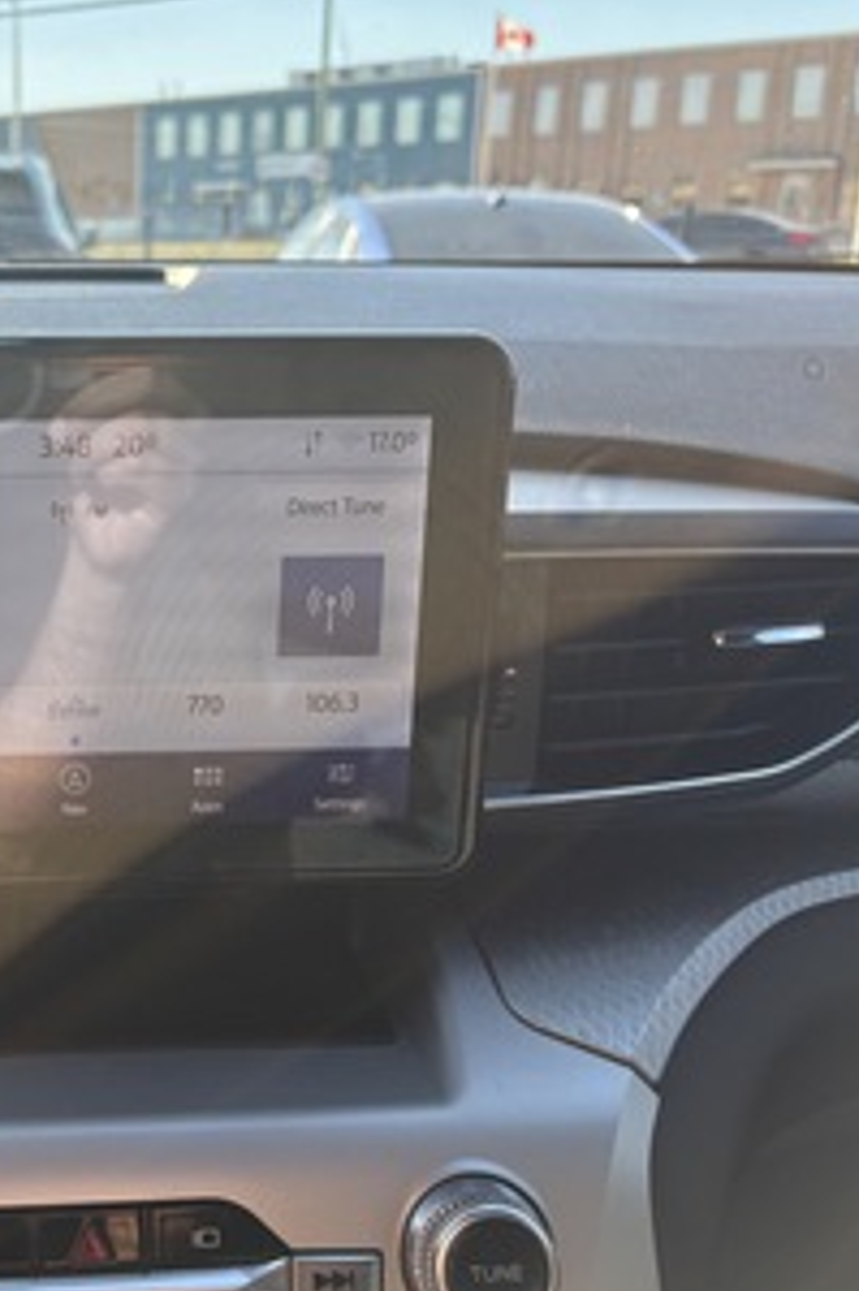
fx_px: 1362
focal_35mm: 38
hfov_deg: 32.5
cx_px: 22
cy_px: 654
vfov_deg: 50.7
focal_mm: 5.96
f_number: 1.6
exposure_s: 1/472
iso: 50
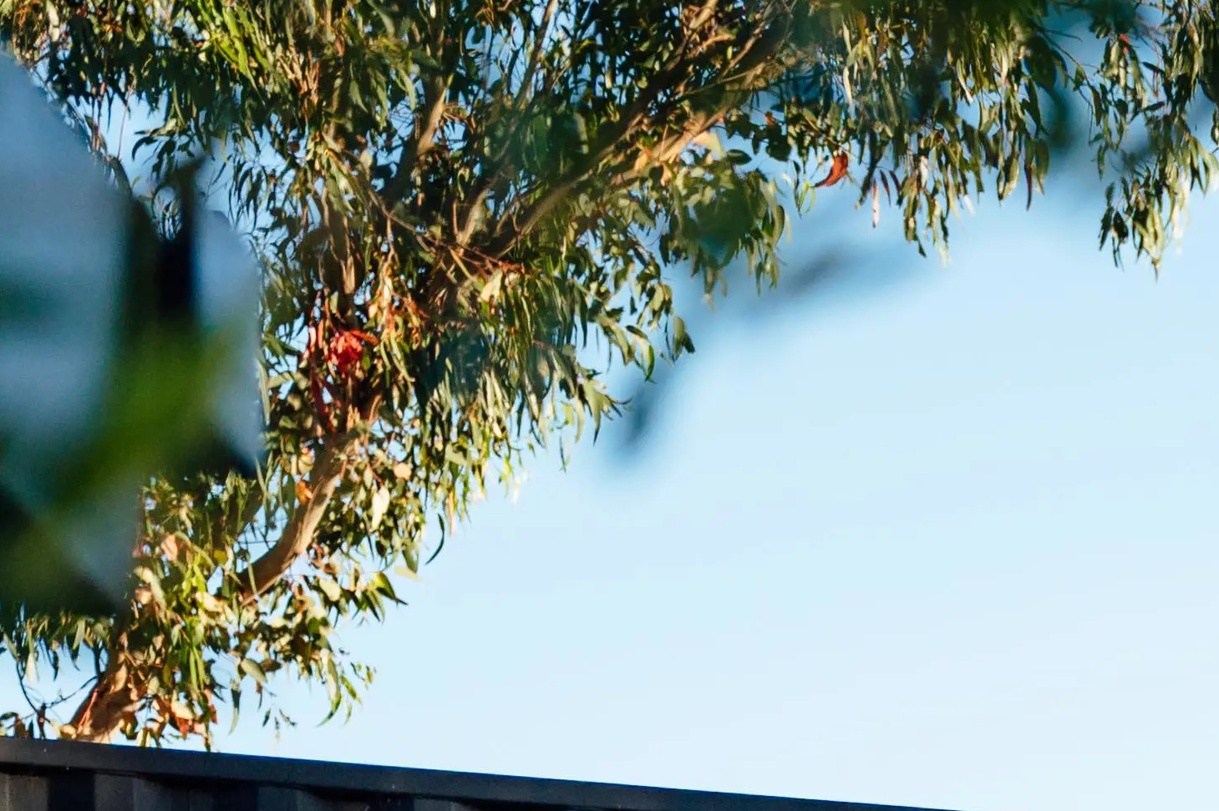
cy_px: 1633
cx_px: 2113
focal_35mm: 218
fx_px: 7377
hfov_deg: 9.1
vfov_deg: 6.1
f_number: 2.8
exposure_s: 1/2500
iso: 320
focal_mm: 53
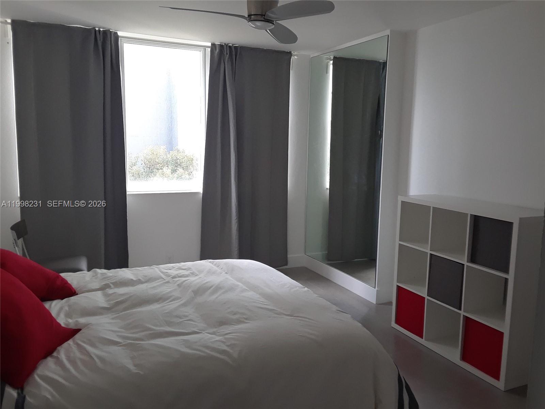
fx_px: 472
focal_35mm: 30
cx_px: 272
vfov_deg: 46.8
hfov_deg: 60.0
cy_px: 204
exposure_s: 1/60
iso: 40
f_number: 1.9
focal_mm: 2.47
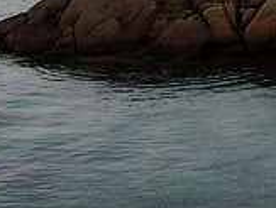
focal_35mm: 186
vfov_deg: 7.6
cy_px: -240
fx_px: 1486
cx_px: 576
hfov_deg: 9.8
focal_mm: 6.4
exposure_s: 1/256
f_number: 5.7
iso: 64
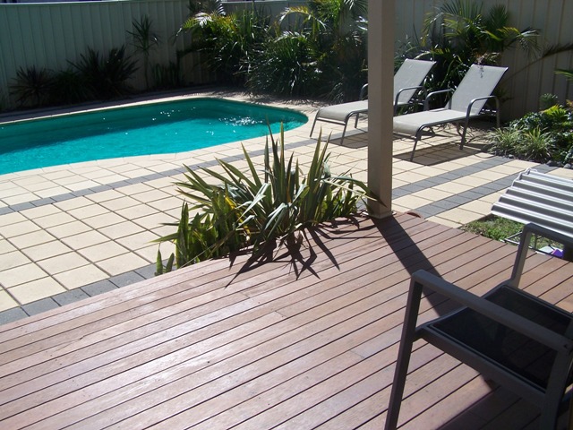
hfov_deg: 49.0
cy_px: 215
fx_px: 629
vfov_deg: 37.7
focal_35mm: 38
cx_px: 286
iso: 80
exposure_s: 1/750
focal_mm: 6.3
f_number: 4
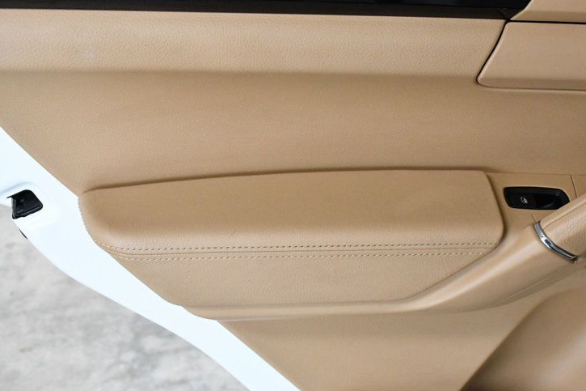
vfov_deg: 18.9
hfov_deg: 27.8
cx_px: 410
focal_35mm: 72
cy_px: 165
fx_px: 1172
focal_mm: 34
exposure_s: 1/250
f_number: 8
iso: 2500
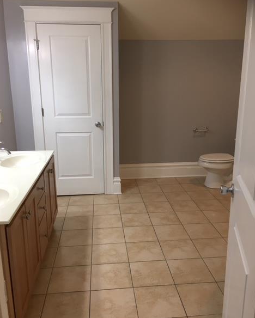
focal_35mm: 31
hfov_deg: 47.2
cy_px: 161
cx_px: 126
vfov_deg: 57.1
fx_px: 292
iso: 64
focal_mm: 4.15
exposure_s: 1/30
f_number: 2.2
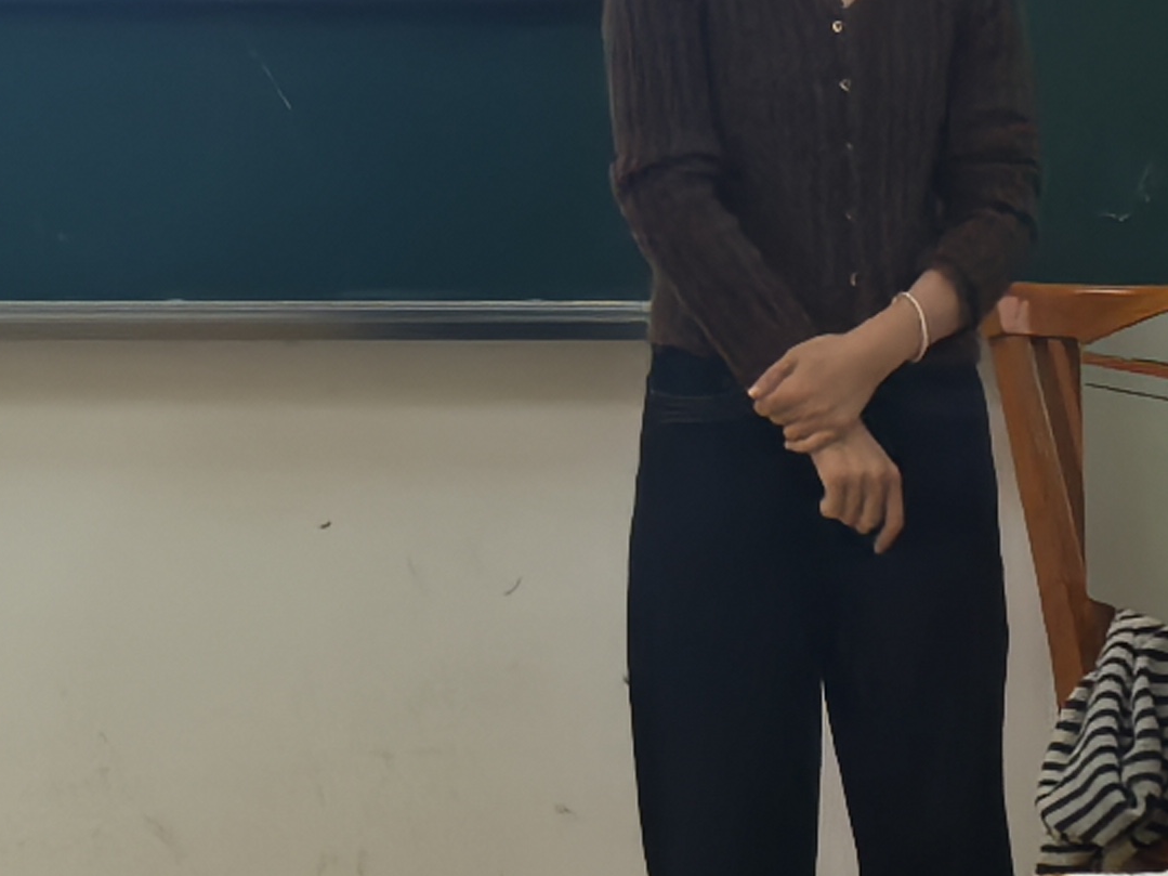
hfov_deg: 10.3
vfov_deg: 7.8
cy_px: -507
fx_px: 6275
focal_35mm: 186
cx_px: -534
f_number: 2
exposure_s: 1/100
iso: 80
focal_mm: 5.75
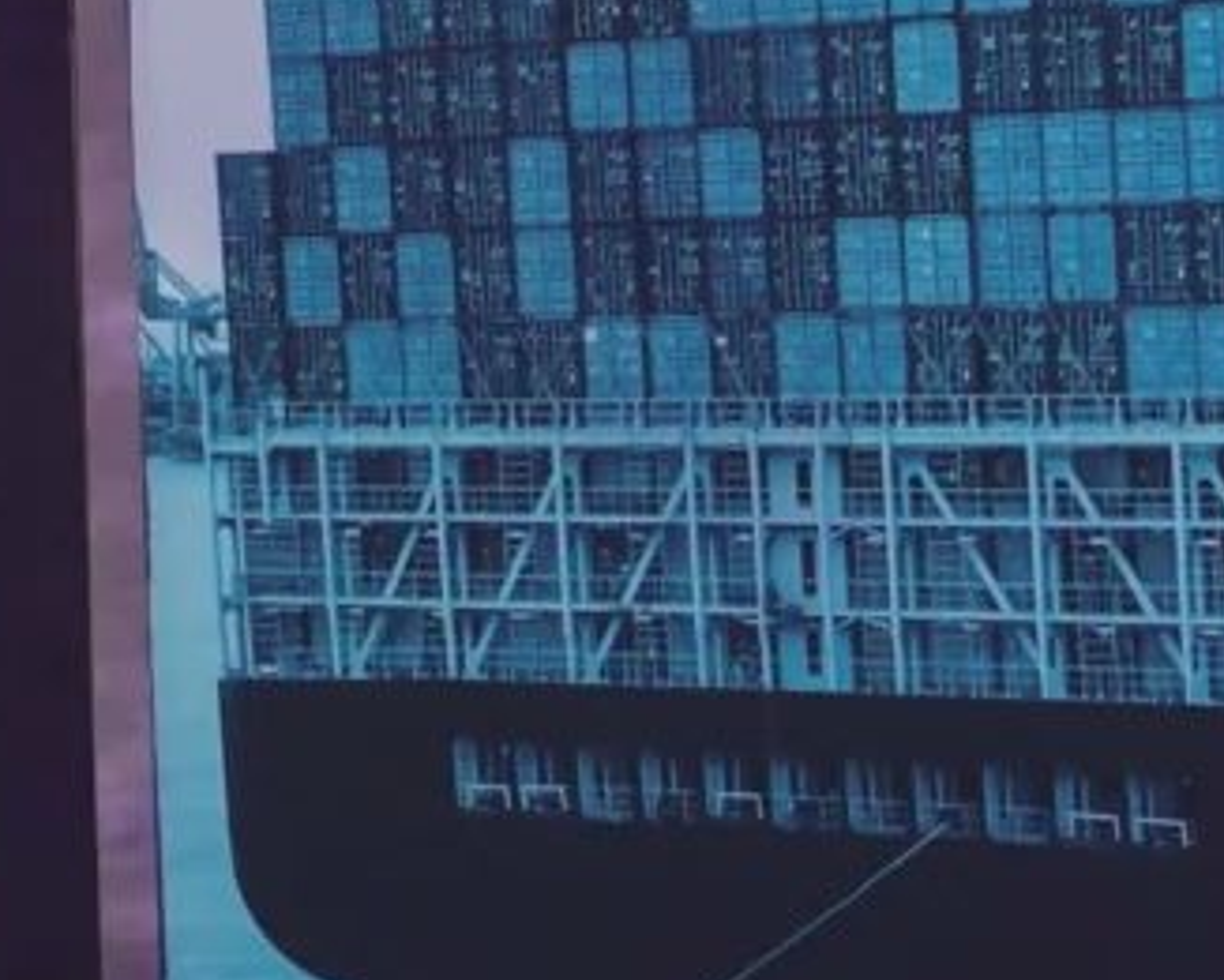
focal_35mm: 339
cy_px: -1023
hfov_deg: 5.7
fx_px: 12284
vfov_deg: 4.5
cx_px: -413
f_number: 4
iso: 1000
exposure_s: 1/160
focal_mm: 46
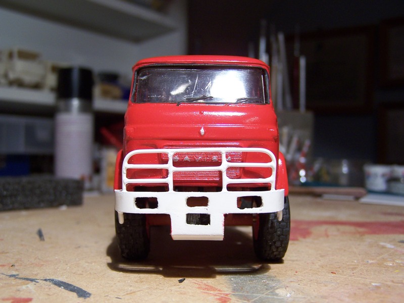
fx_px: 443
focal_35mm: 38
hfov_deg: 49.0
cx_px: 202
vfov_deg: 37.7
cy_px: 152
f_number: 2.8
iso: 100
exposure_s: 1/30
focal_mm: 6.3
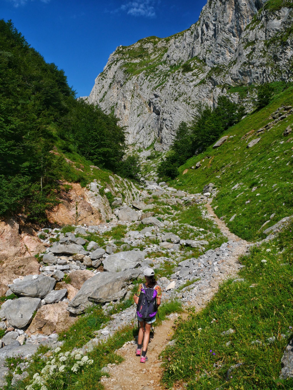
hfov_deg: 49.8
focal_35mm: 28
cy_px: 195
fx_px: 316
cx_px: 146
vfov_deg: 63.4
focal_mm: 14
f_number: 11
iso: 200
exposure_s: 1/80
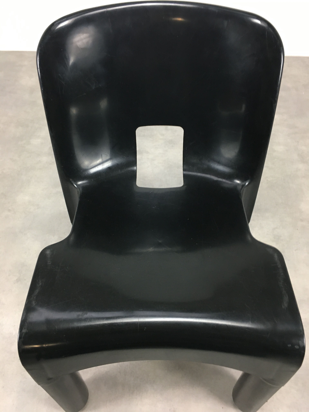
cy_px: 206
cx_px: 154
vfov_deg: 61.7
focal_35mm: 29
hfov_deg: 48.2
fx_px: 345
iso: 160
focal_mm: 4.15
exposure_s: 1/33
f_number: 2.2
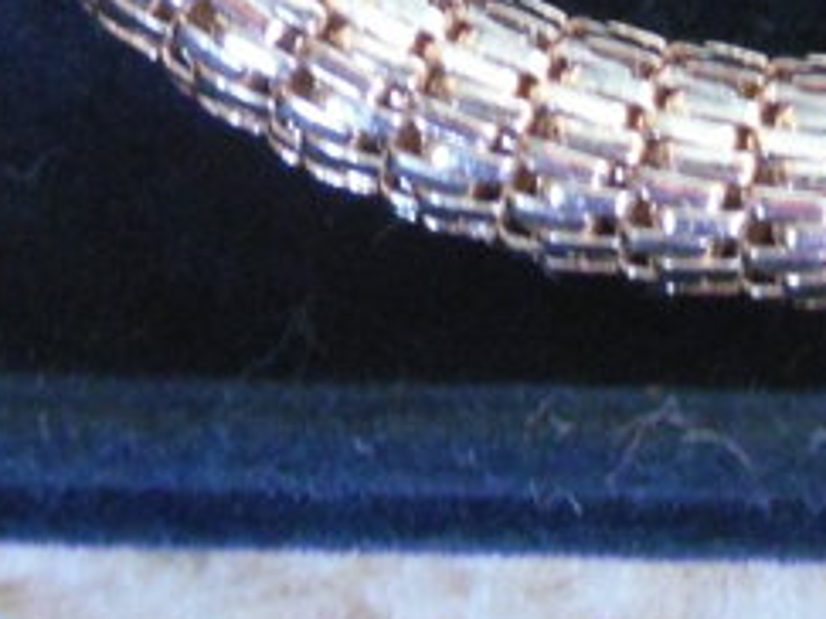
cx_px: 967
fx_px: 5891
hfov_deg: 8.0
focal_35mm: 247
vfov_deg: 5.7
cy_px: -1007
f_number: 3.5
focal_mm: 6.3
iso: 400
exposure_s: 1/10
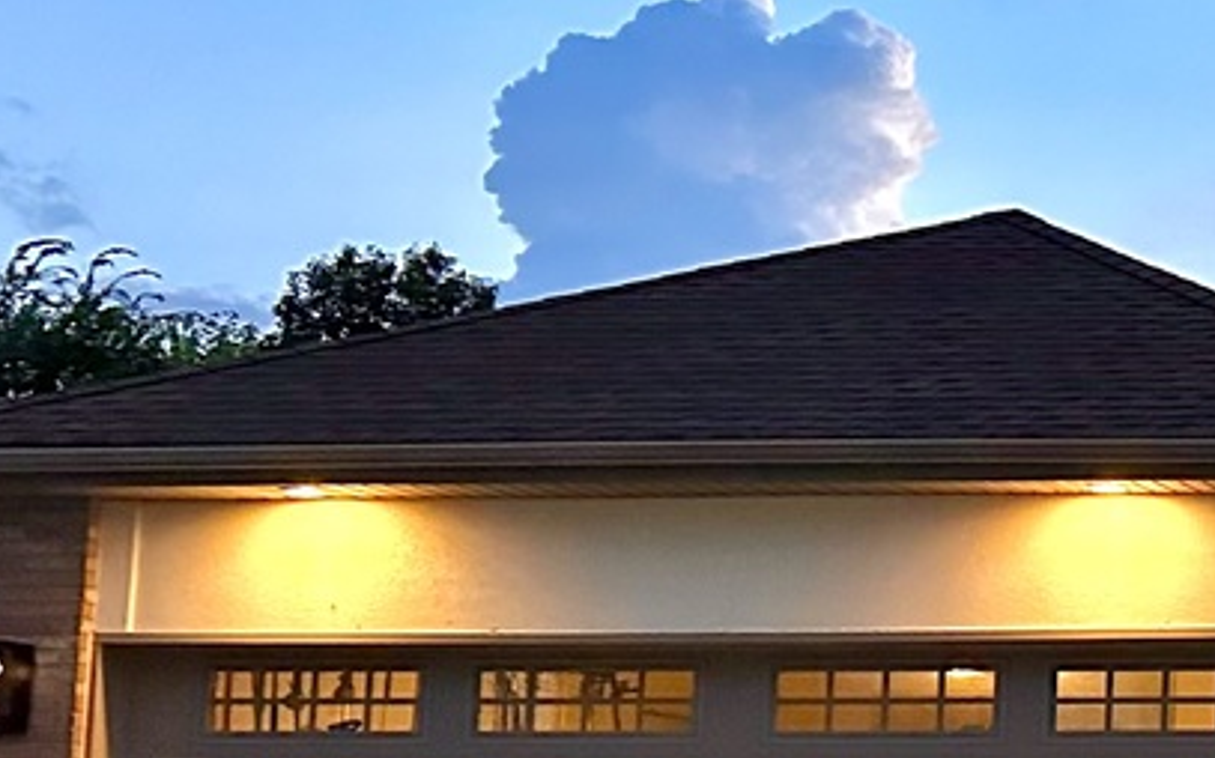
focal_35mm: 90
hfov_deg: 19.3
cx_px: 1964
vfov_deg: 14.5
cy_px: 558
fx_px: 2979
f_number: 1.78
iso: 800
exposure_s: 1/60
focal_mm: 6.86
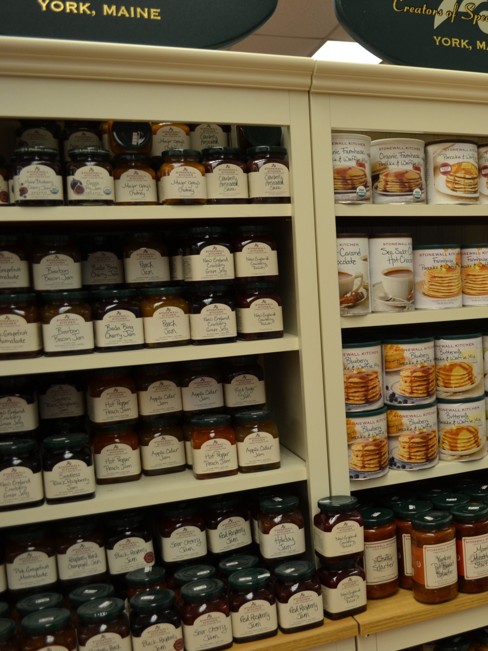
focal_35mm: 40
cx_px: 493
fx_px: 752
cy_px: 329
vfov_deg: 46.8
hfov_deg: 32.9
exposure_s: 1/60
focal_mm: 18
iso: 400
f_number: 4.5
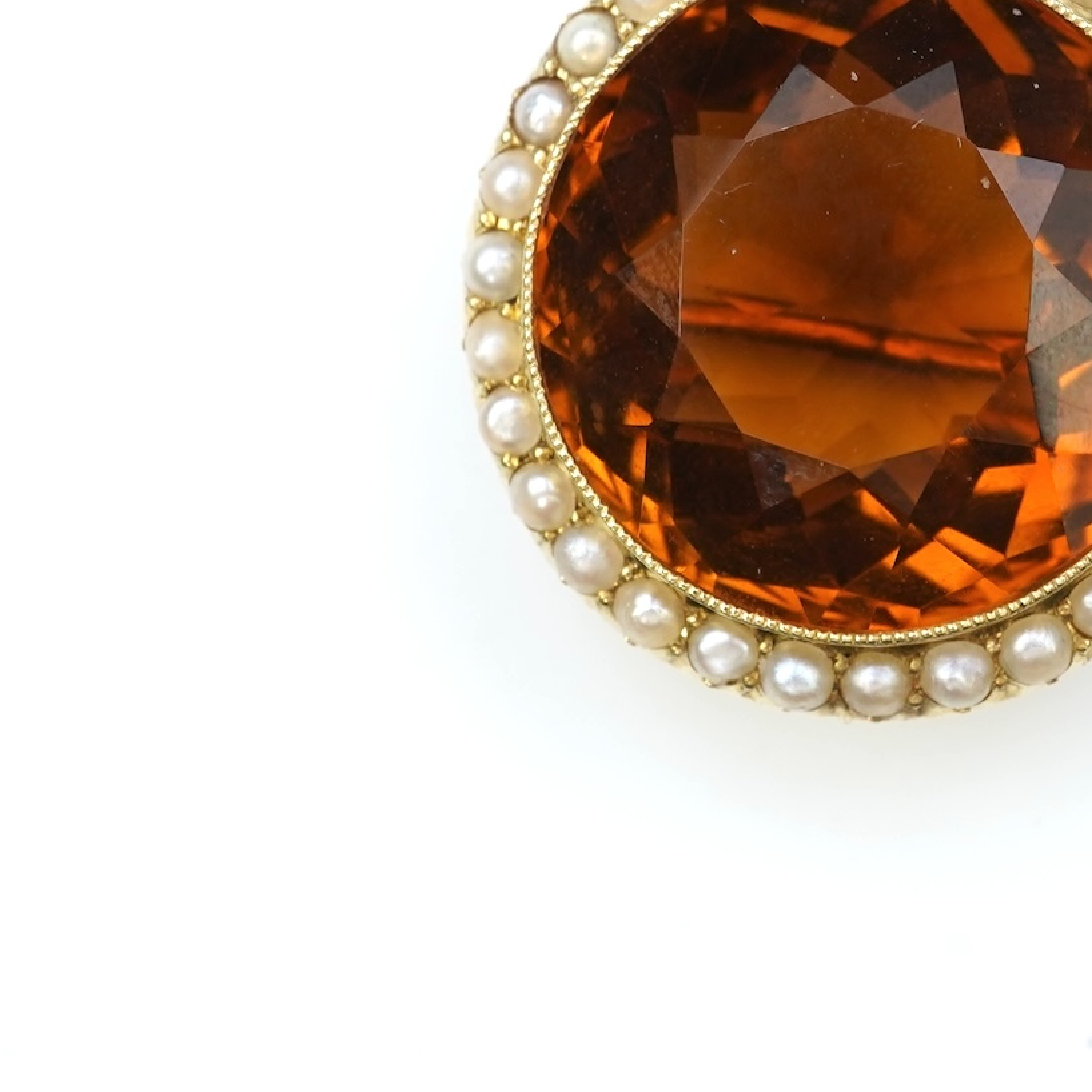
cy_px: 252
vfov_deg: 18.7
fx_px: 3284
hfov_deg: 18.7
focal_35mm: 92
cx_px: 913
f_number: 18
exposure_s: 1/20
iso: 500
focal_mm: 30
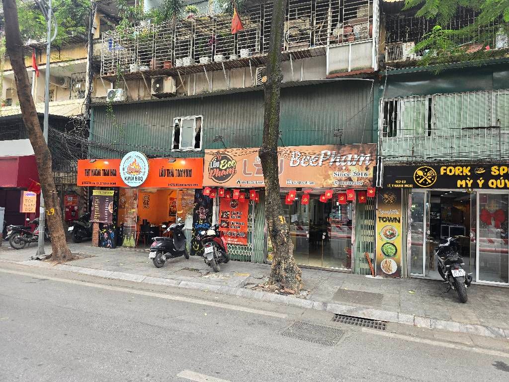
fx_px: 338
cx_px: 254
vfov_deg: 58.9
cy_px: 191
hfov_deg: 73.9
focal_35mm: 23
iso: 64
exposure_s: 1/100
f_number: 1.7
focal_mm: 6.3
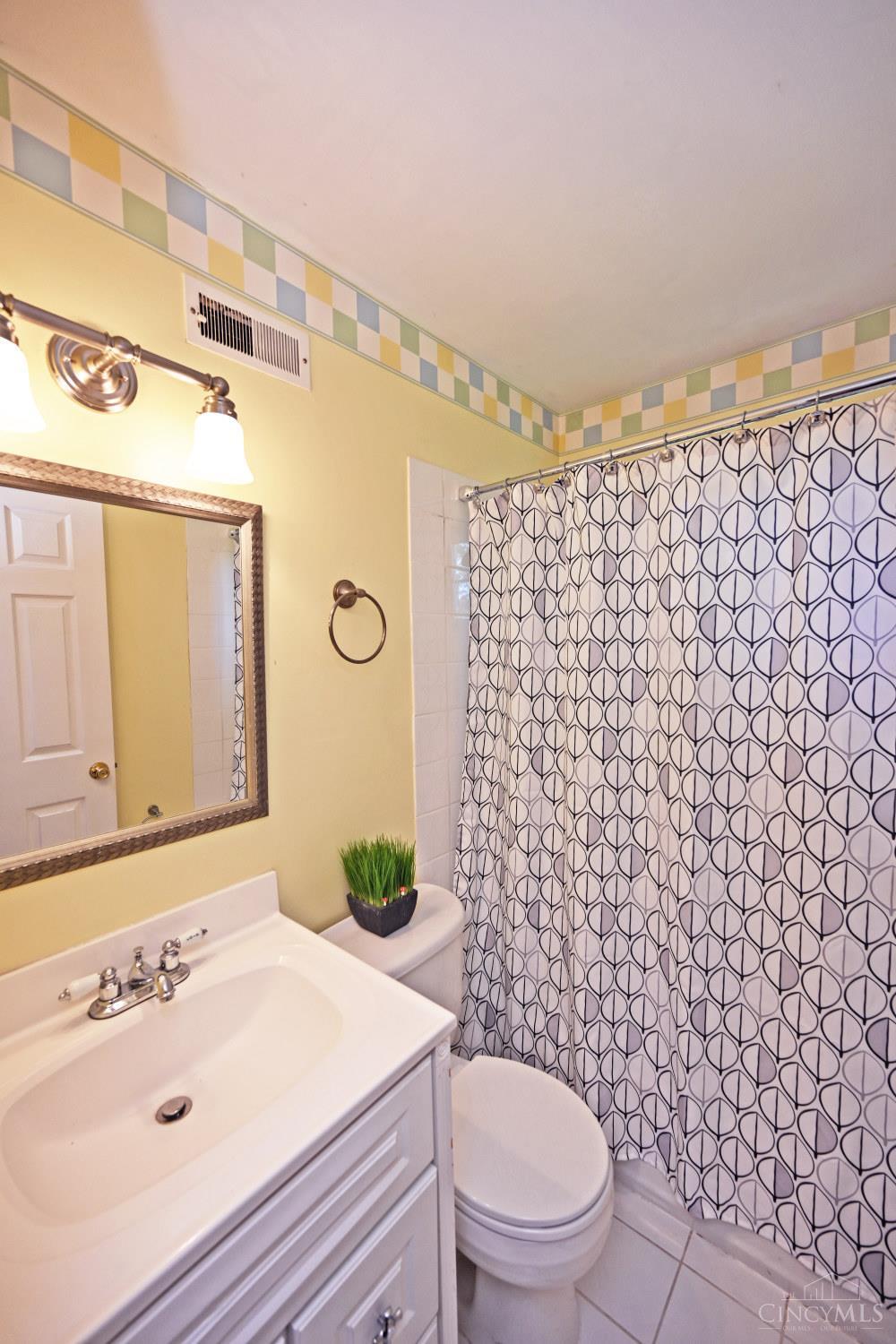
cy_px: 672
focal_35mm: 14
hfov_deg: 81.2
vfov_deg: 104.3
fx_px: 523
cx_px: 448
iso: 200
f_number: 4
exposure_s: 1/60
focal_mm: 14
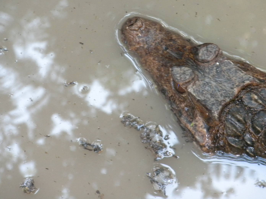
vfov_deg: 5.4
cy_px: 88
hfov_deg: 7.2
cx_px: 147
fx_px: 2105
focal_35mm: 274
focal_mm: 42.1
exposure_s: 1/30
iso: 400
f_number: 5.2
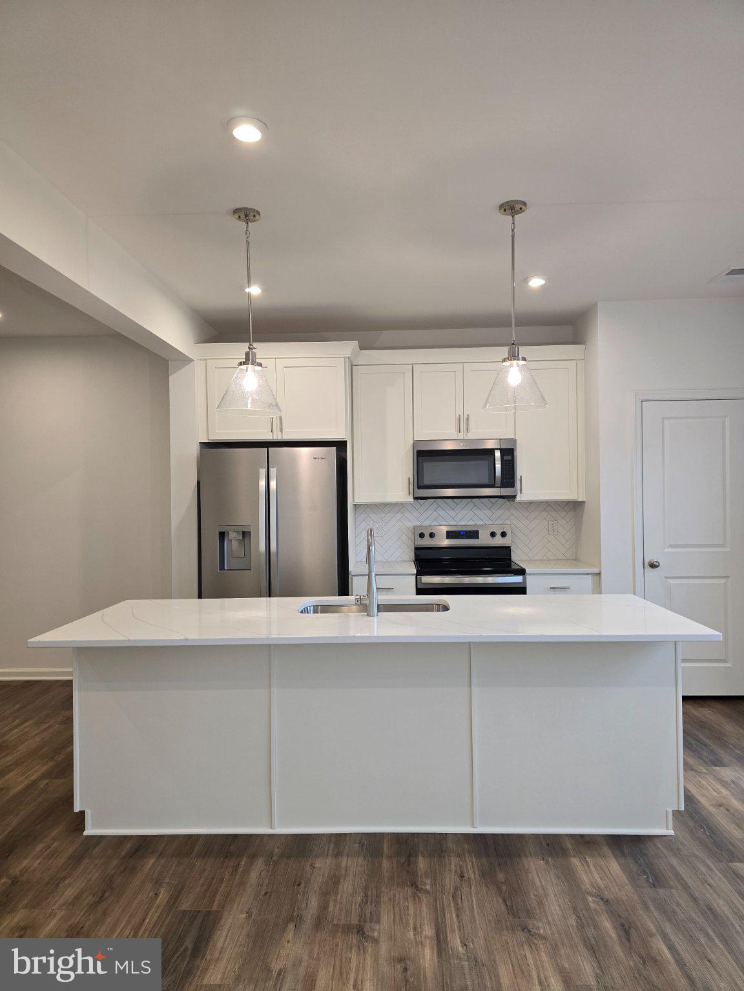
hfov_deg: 58.9
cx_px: 372
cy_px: 496
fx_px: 659
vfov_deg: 73.9
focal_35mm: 23
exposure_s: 1/120
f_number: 1.7
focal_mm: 6.3
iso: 125
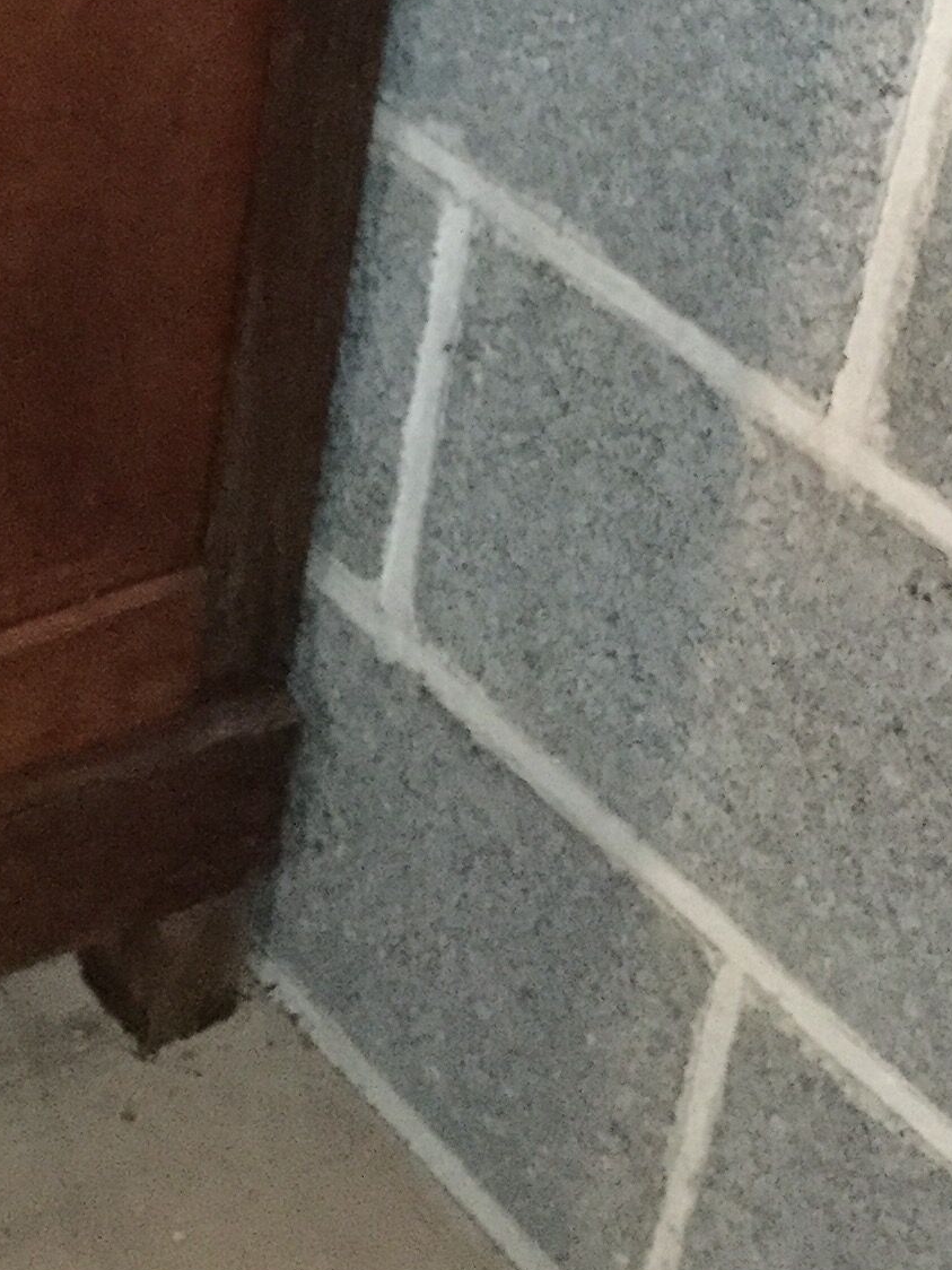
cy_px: 20
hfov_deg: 16.1
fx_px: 3300
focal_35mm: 90
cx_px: 16
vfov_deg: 21.1
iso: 800
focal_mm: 3.3
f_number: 2.4
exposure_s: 1/17
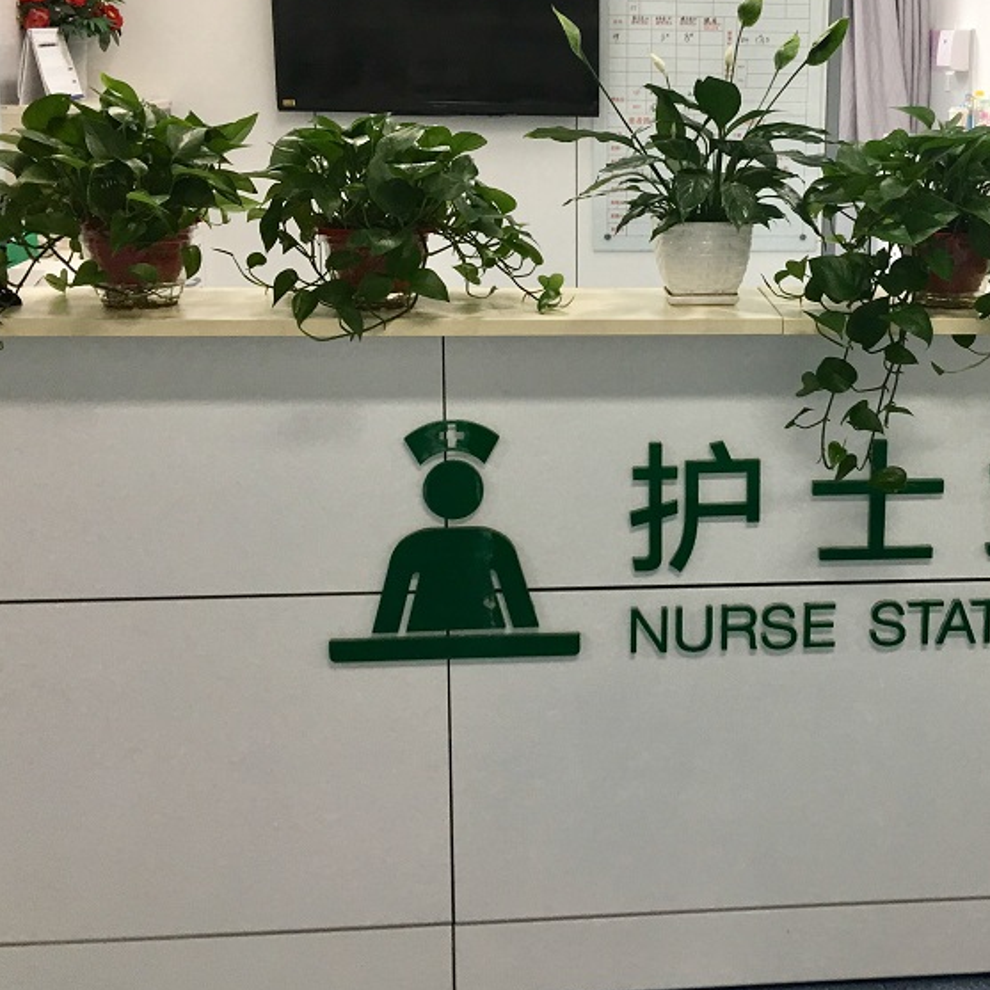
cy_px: 355
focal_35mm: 46
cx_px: 732
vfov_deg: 36.5
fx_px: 1488
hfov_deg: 36.0
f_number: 2.2
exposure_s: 1/33
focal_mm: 4.15
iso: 32
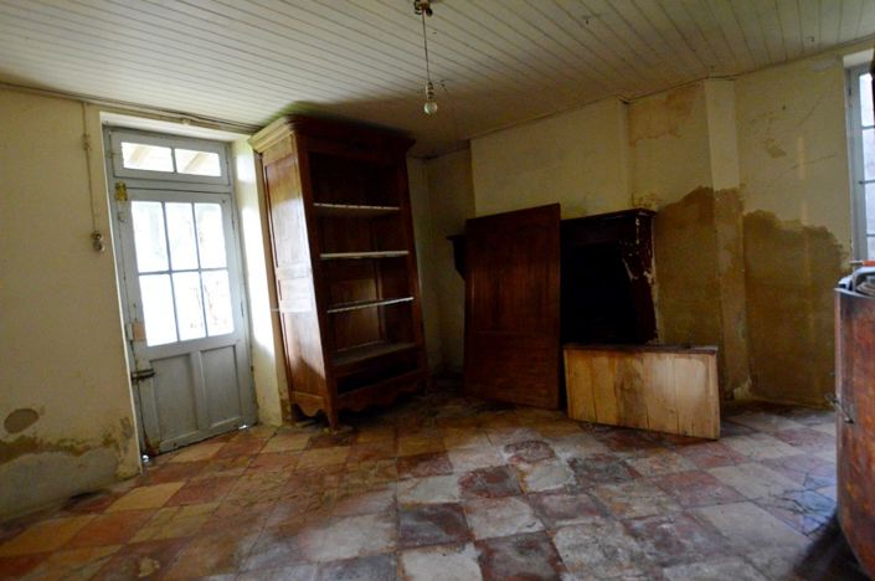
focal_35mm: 17
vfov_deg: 69.5
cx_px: 438
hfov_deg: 92.5
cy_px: 290
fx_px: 419
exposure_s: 1/60
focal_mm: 11.5
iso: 2200
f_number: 3.5
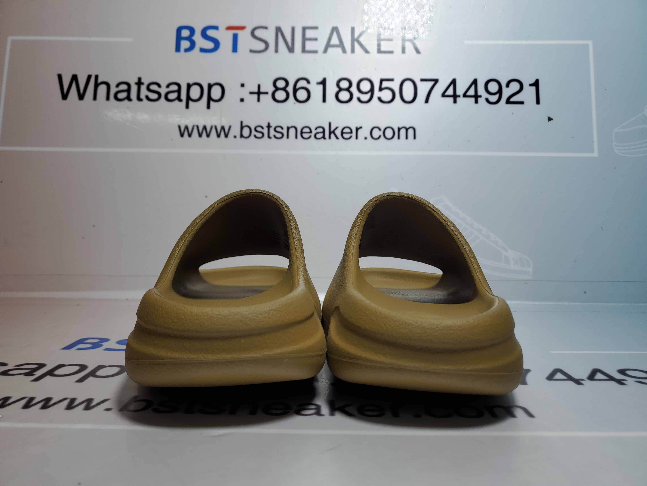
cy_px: 243
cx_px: 324
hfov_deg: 67.3
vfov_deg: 53.1
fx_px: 486
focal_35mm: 26
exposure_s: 1/827
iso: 50
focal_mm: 4.3
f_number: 1.5
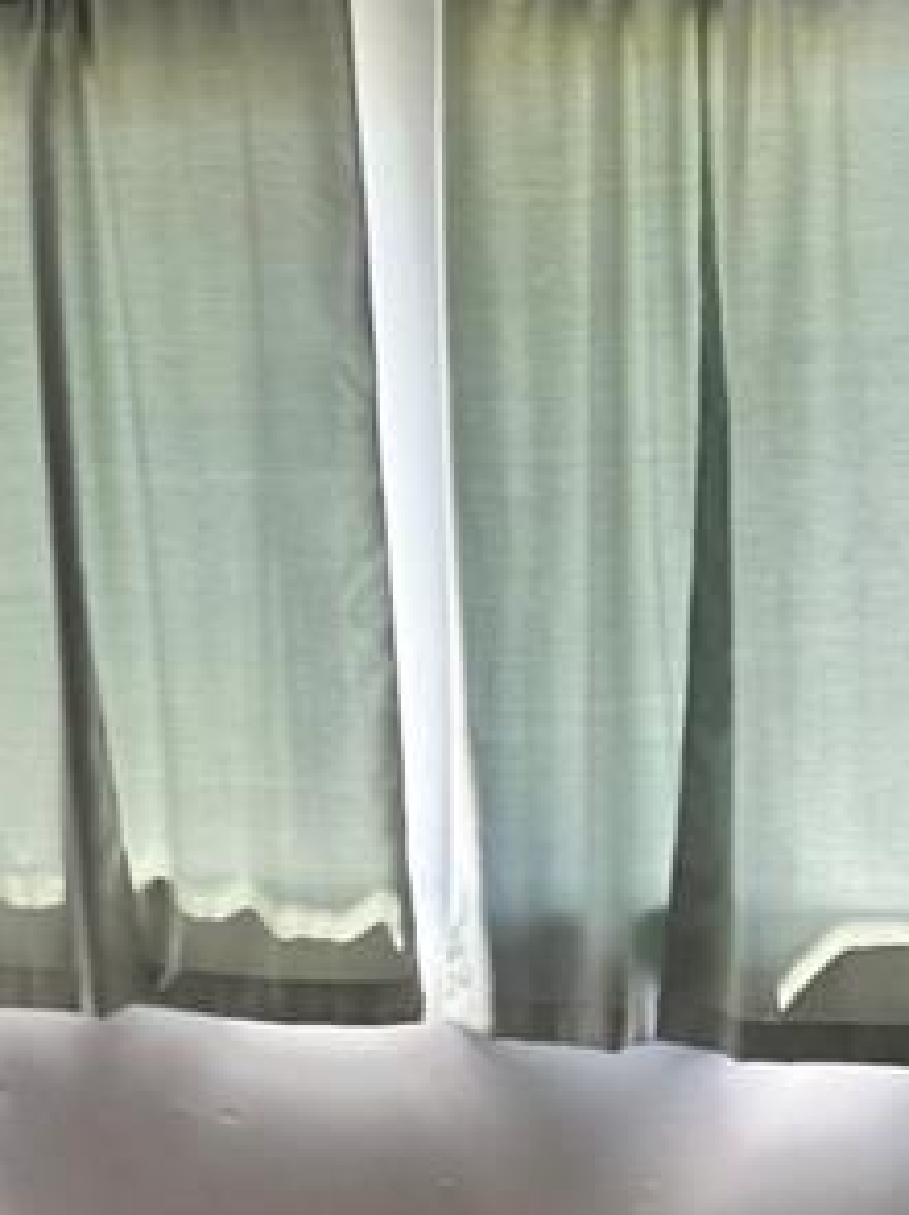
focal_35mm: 98
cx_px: 802
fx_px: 3436
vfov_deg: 18.7
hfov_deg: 14.9
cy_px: 1554
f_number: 1.78
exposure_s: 1/60
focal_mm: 6.76
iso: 200
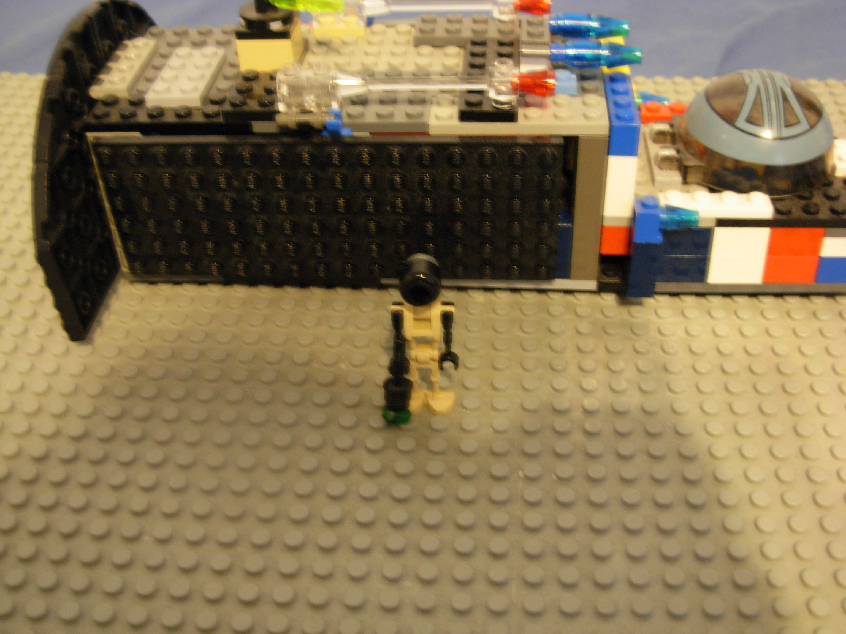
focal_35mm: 45
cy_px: 317
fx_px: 1100
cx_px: 423
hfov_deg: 42.1
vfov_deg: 32.2
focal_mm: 7.5
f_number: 3.1
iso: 200
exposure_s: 1/2.6
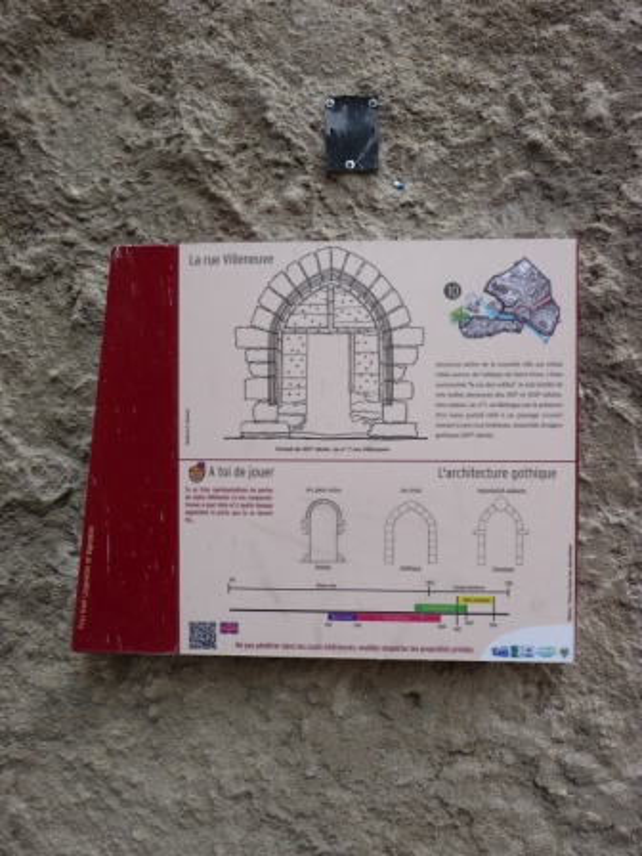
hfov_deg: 46.8
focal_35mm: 30
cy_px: 428
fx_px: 742
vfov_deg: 60.0
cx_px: 321
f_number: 3.4
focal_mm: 5
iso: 160
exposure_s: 1/30
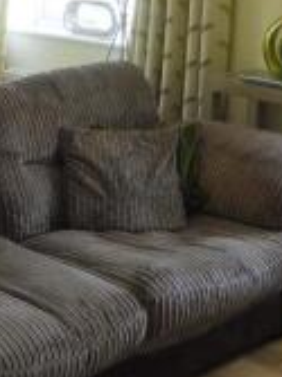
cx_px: 107
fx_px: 914
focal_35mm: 84
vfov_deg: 22.7
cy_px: 40
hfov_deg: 17.5
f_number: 3.3
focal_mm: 4.3
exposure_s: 1/60
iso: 200
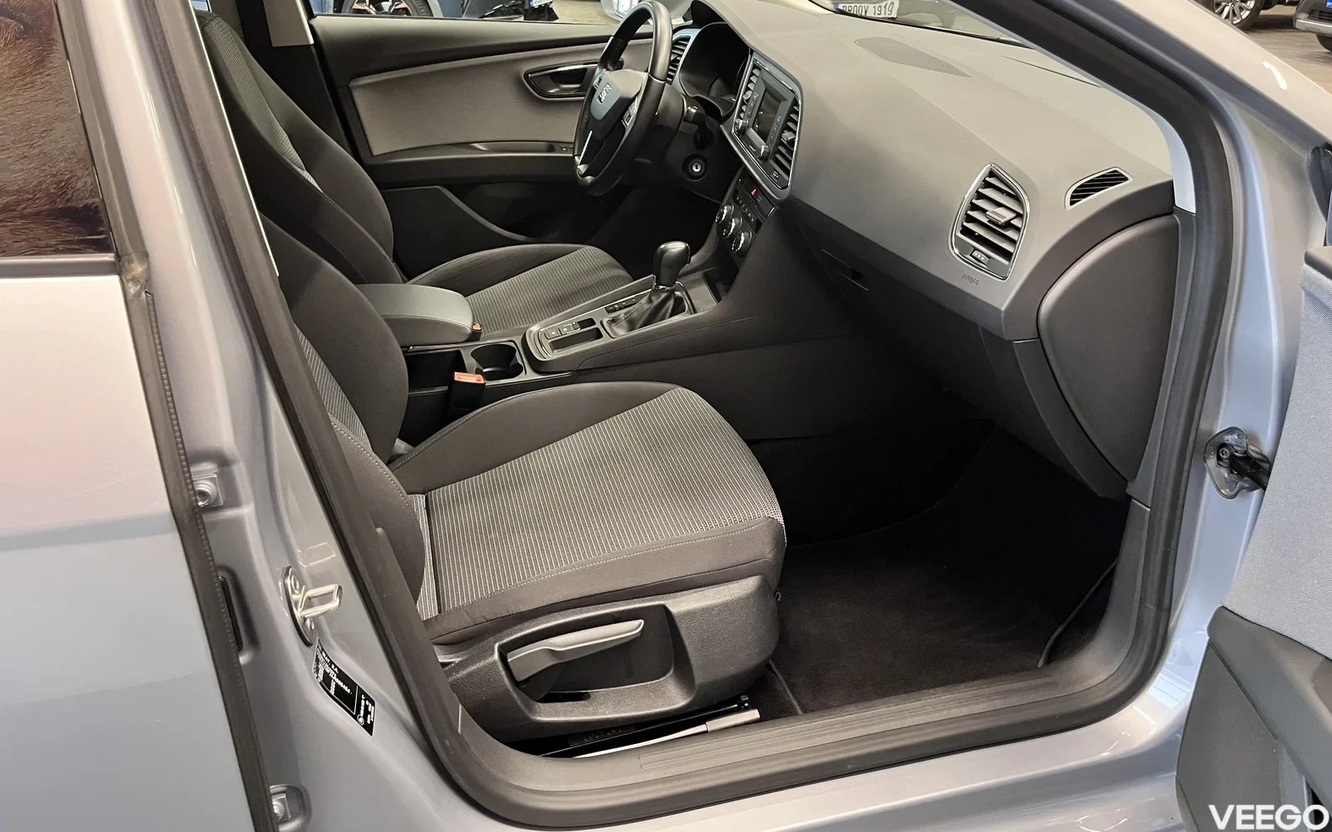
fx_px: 1016
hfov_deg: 66.5
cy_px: 332
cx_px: 662
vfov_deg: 44.3
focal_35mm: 28
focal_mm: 5.1
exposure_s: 1/60
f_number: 1.6
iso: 500
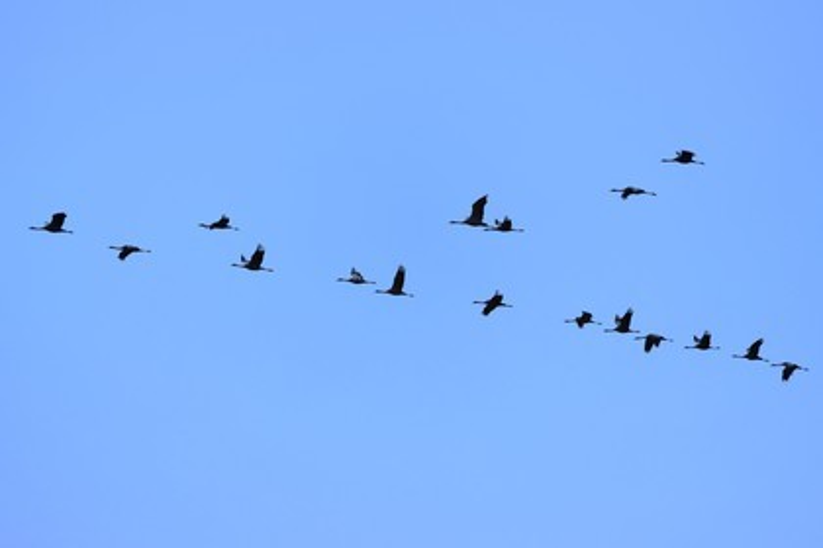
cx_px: 412
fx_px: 4572
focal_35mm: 200
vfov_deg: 6.9
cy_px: 274
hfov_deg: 10.3
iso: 1600
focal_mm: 200
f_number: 4.5
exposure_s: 1/160
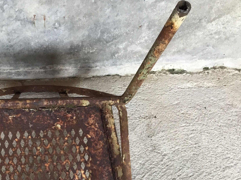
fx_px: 425
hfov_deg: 30.9
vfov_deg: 23.4
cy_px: 162
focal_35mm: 61
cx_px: 49
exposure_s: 1/33
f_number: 2.4
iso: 32
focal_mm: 3.3
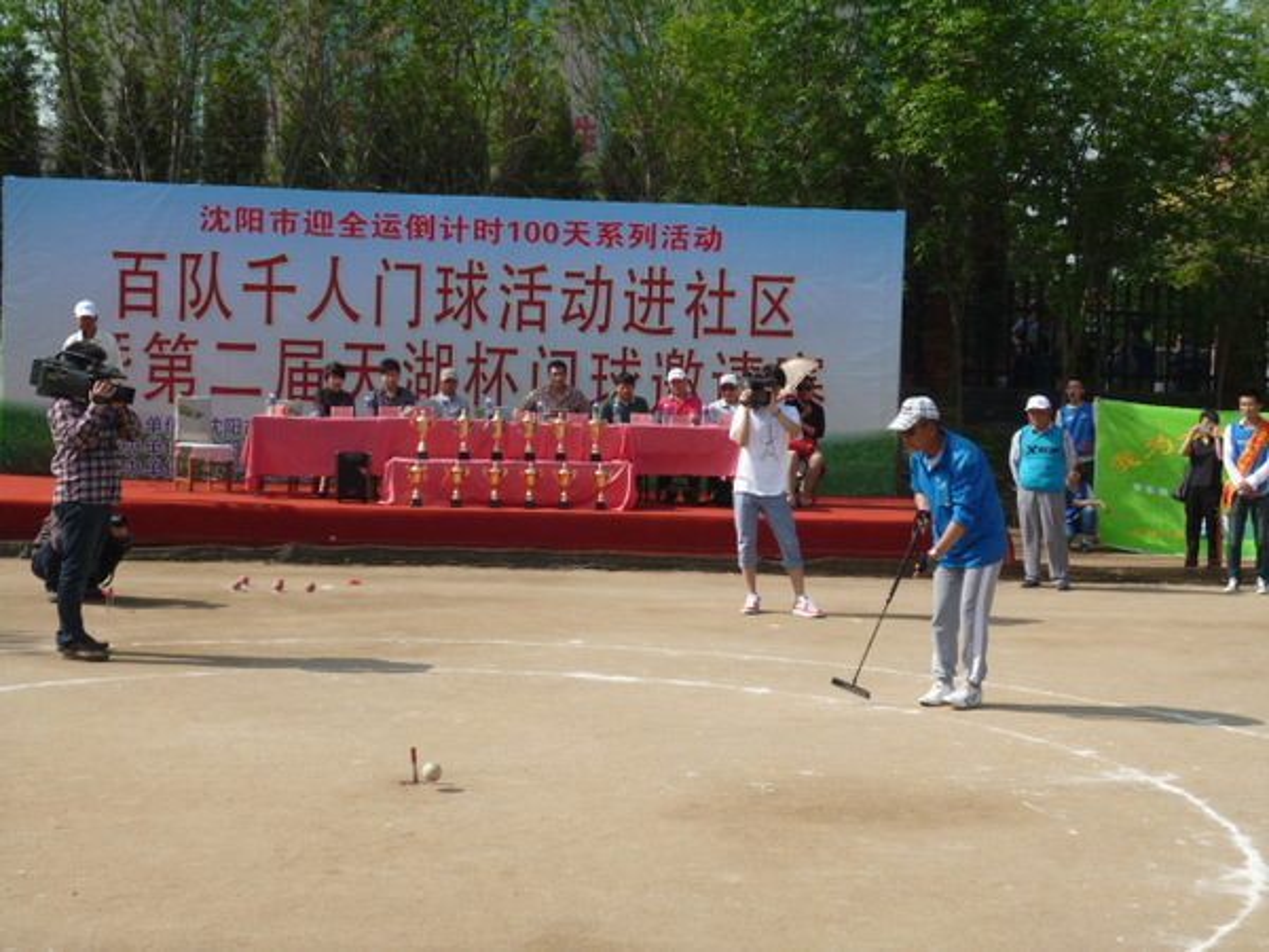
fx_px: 1833
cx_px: 634
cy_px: 476
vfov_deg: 29.1
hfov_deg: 38.2
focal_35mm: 50
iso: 100
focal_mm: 8.9
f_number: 3.6
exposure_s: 1/640
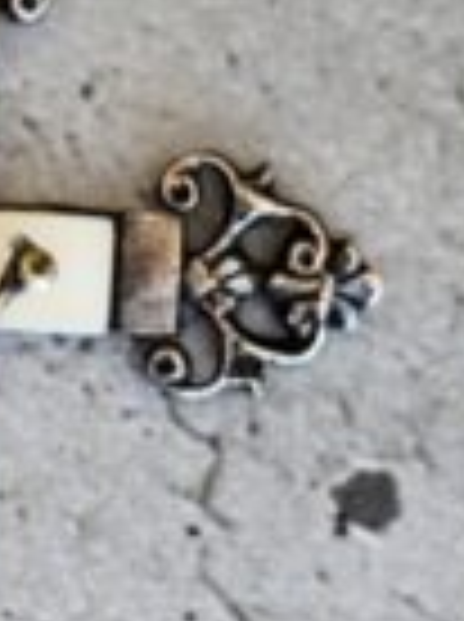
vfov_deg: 7.3
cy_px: 320
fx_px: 4841
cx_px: -23
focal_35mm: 270
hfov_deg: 5.5
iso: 125
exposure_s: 1/100
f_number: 1.65
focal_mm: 6.19
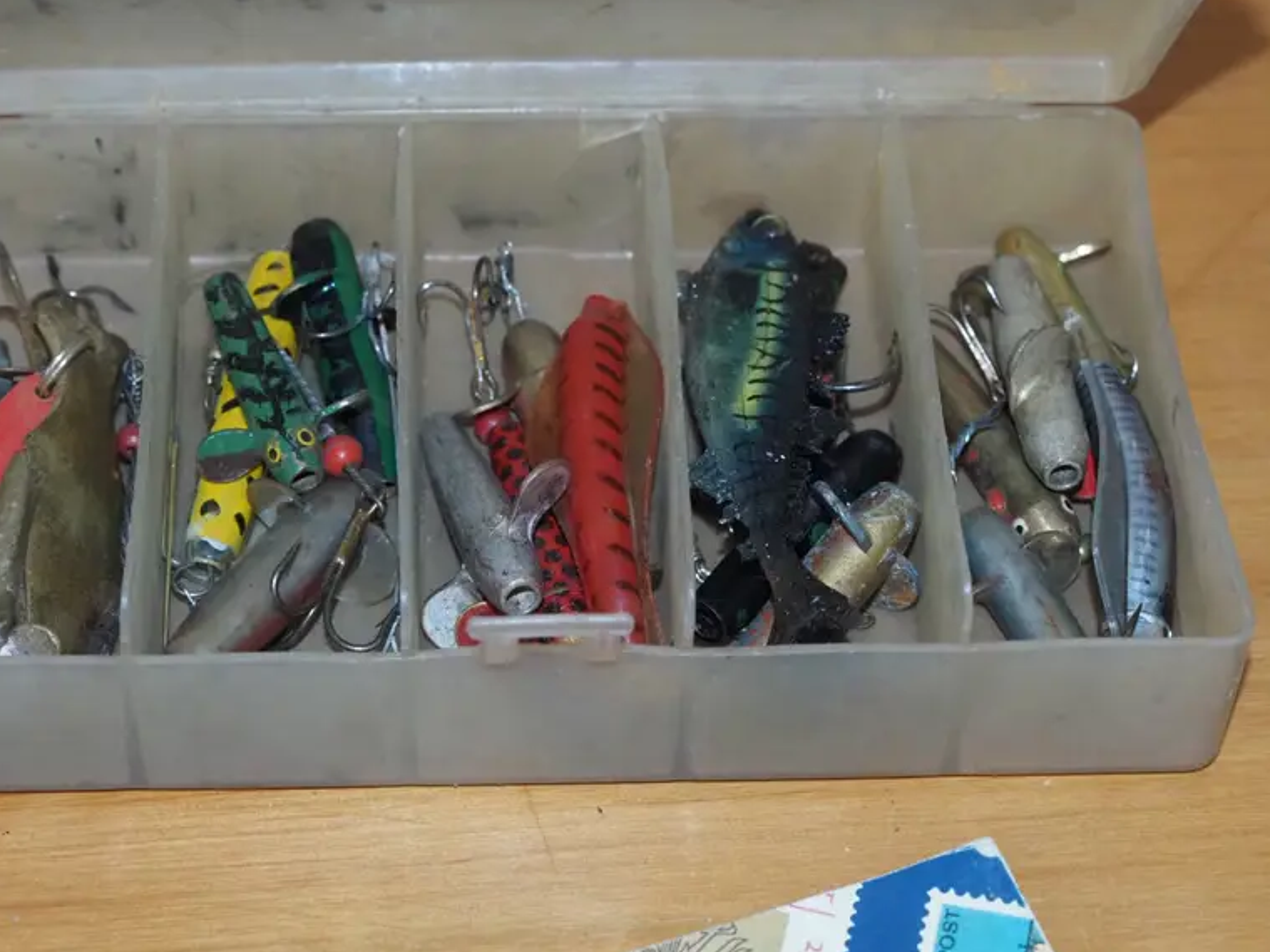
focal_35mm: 81
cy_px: 315
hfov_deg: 24.1
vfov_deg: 18.2
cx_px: 529
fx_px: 2971
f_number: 5.6
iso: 2500
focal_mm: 30
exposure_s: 1/160
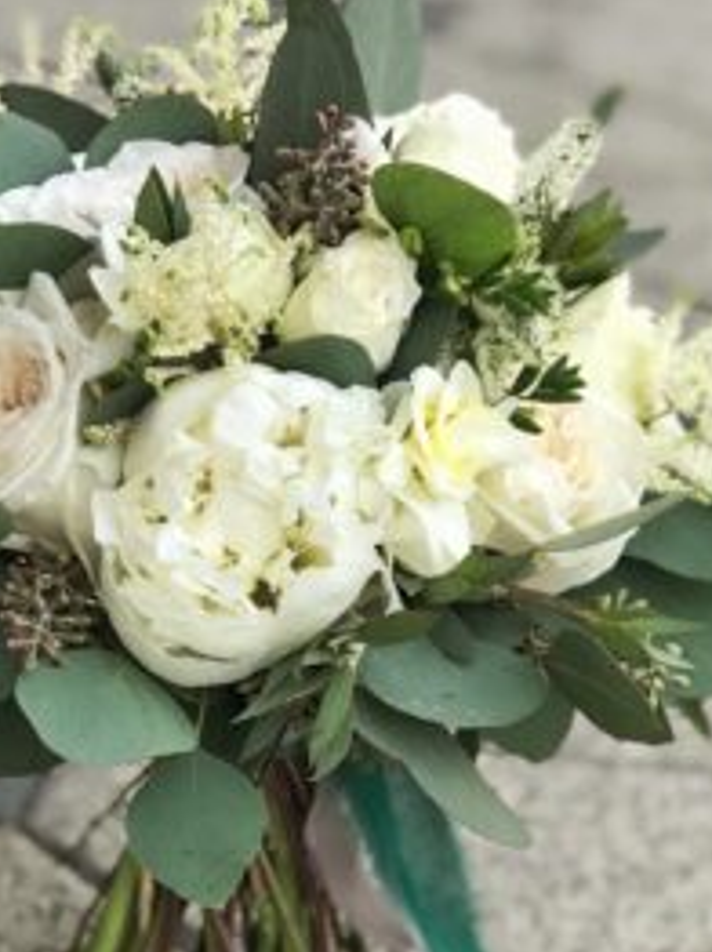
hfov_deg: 13.4
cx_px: 336
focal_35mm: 110
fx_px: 3022
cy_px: 663
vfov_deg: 17.8
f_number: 2.8
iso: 25
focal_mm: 6.6
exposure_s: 1/50
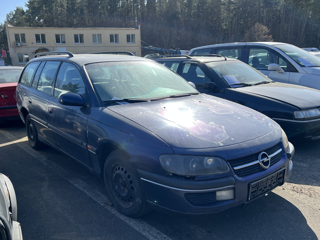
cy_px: 130
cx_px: 151
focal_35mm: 30
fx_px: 277
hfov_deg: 59.9
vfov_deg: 46.8
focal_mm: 5.7
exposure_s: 1/2571
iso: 50
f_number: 1.5
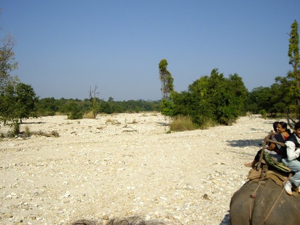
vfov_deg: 37.7
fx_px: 329
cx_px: 150
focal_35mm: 38
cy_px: 112
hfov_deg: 49.0
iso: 100
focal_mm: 6.2
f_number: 4.3
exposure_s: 1/1000
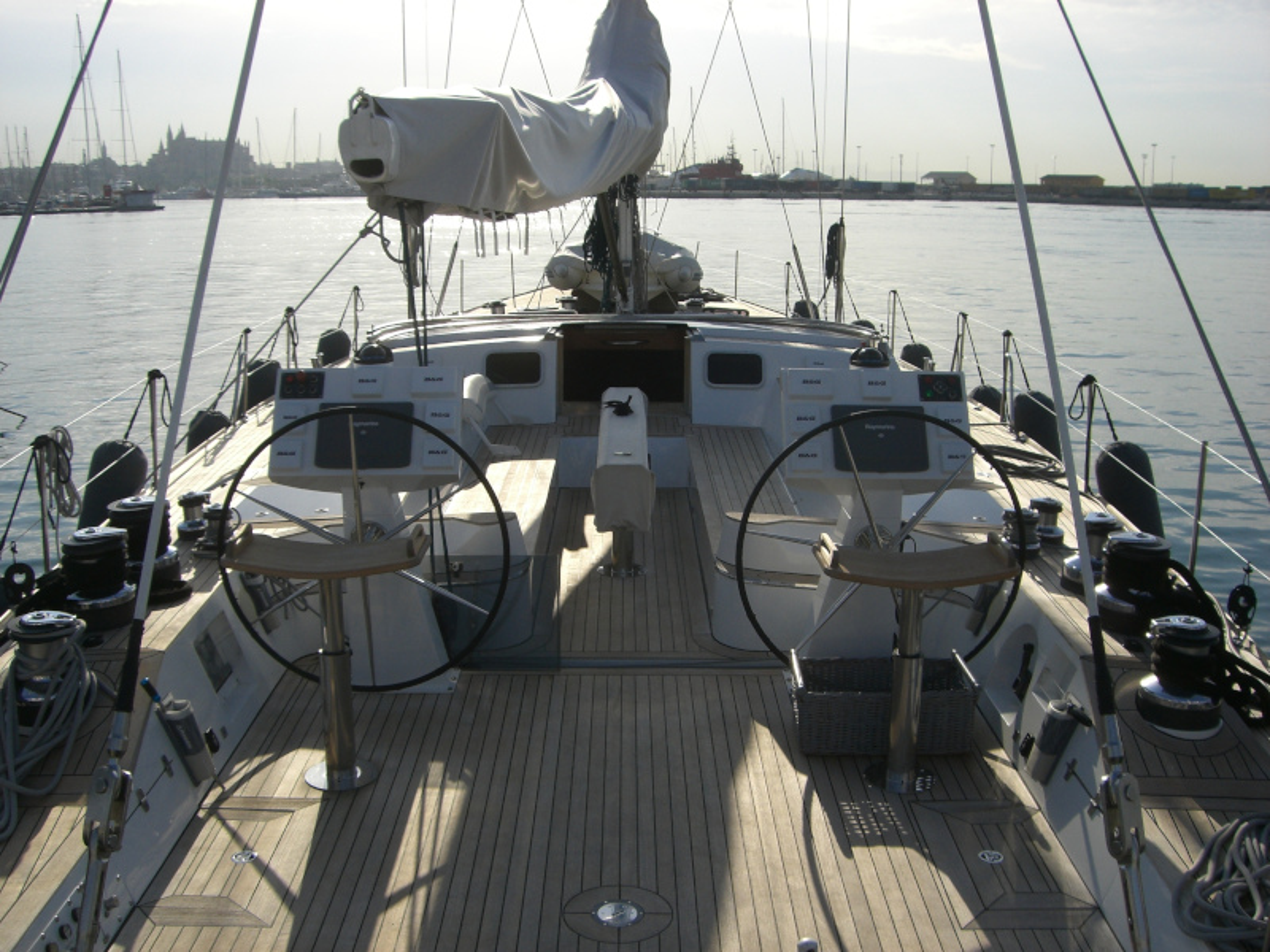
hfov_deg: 49.0
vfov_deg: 37.7
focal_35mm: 38
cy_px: 476
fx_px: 1394
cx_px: 635
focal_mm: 6.2
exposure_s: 1/1000
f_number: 4.3
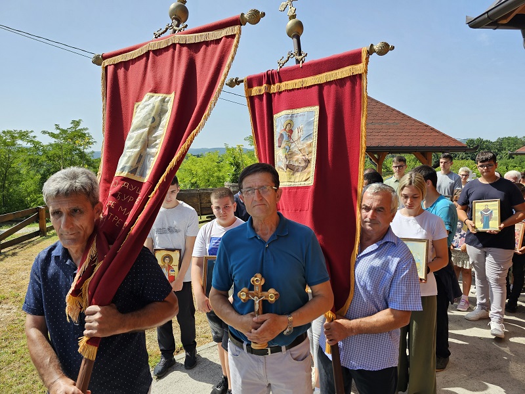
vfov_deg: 58.9
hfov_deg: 73.9
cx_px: 262
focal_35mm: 23
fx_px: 349
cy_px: 197
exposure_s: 1/389
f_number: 1.7
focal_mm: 6.3
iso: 10
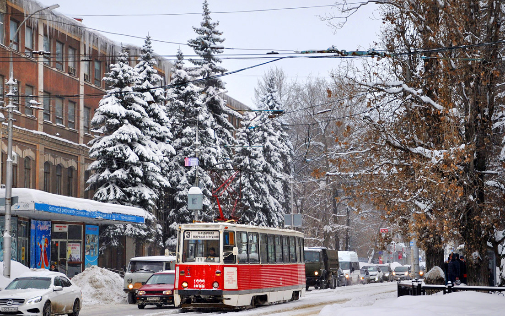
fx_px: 1142
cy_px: 178
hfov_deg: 24.9
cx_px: 238
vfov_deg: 15.7
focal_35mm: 83
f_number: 5.6
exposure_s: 1/250
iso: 280
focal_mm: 50
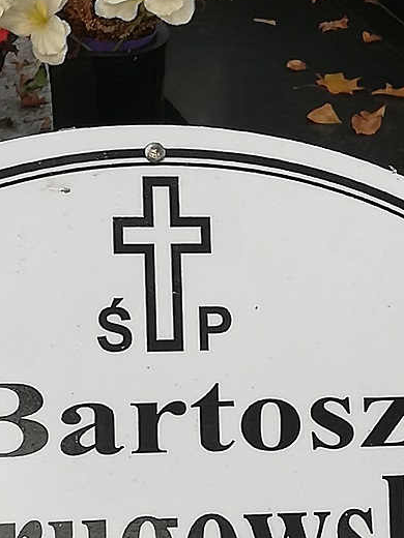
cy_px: 382
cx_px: 258
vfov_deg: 13.1
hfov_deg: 9.9
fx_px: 2334
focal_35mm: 150
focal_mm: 3.81
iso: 50
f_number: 2.2
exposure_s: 1/249
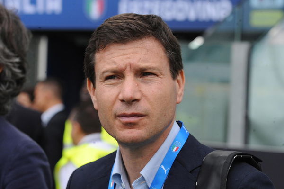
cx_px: 142
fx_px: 804
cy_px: 94
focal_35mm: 102
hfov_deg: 20.0
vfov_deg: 13.4
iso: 2000
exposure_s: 1/1000
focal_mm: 102
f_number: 6.3
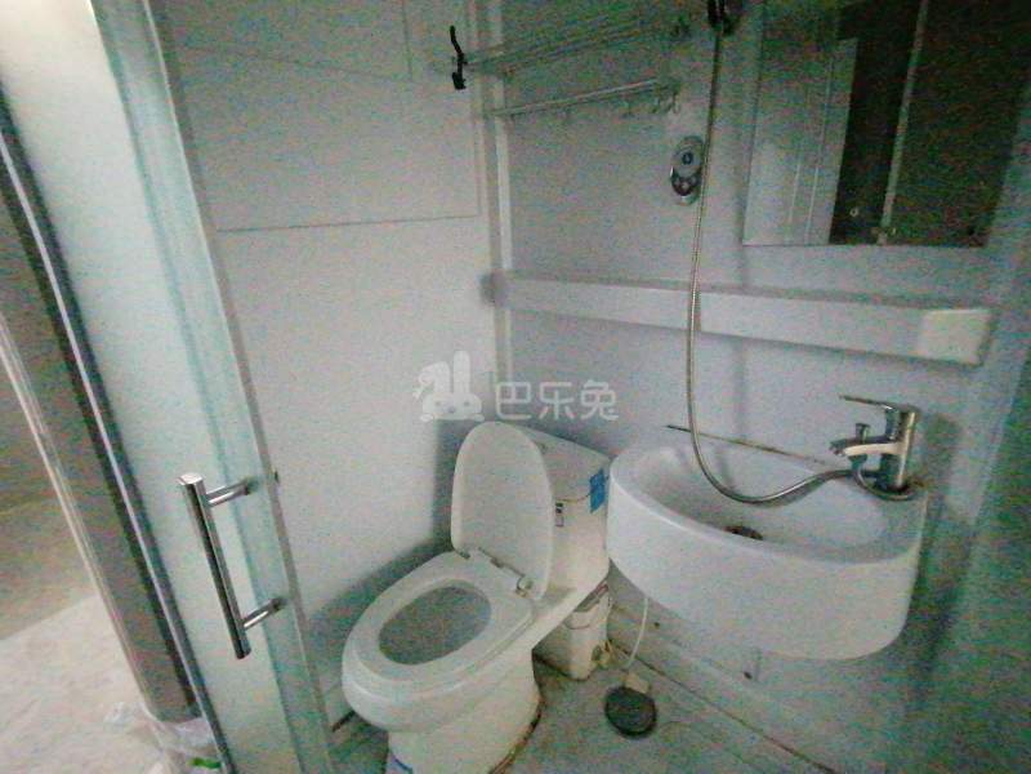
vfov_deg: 74.7
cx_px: 516
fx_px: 506
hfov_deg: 91.0
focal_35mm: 17
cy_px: 387
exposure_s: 1/12.5
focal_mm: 1.78
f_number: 2.4
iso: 3200
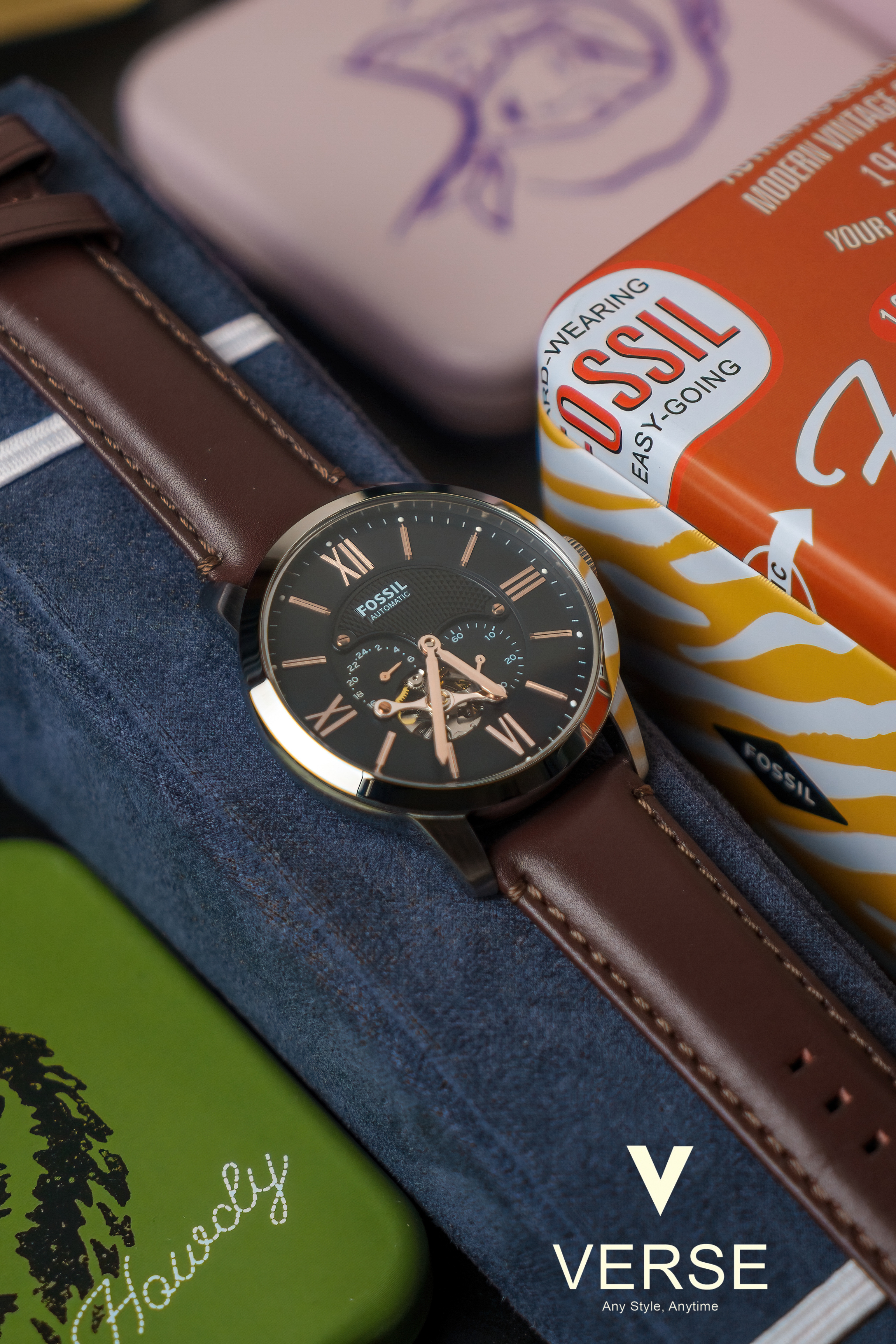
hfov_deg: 13.0
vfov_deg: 19.5
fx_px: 3920
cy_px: 672
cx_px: 448
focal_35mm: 105
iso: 160
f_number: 4
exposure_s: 1/60
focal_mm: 70
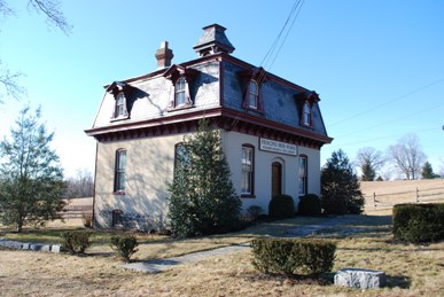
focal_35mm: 33
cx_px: 222
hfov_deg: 57.2
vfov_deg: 40.1
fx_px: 407
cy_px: 148
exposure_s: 1/160
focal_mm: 22
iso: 100
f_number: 6.3
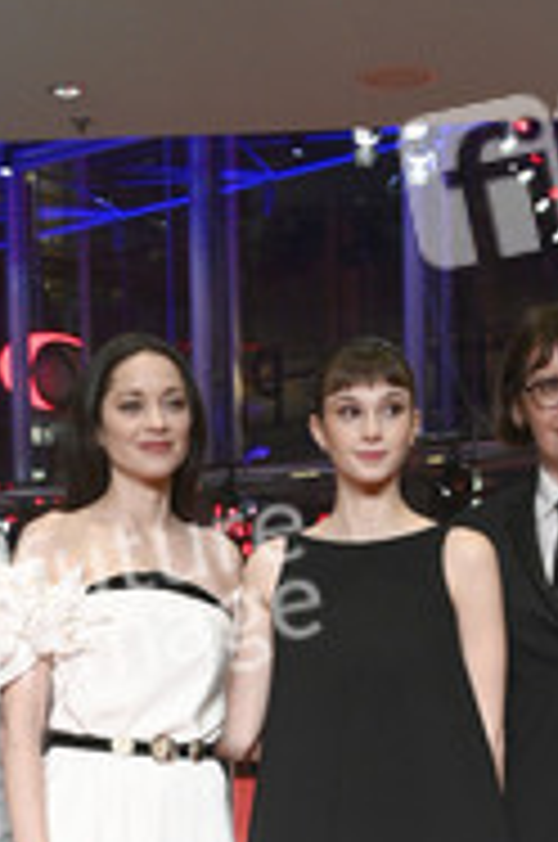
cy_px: 837
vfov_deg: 21.9
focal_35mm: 90
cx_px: 220
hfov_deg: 15.1
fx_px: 2100
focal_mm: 42
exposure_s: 1/250
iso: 5000
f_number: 5.6
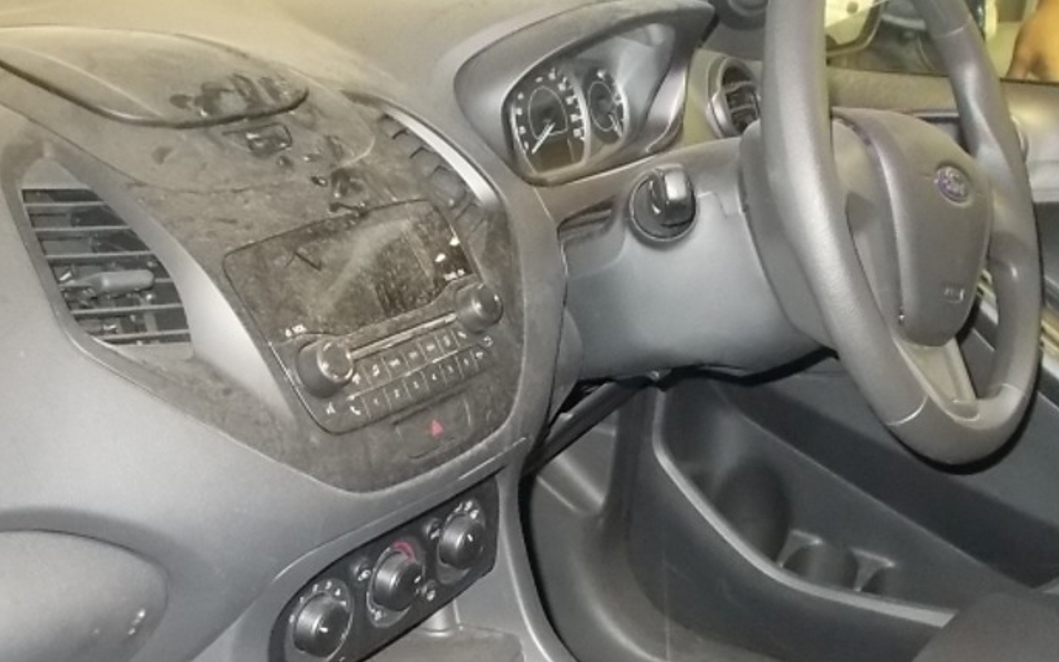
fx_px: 1414
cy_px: 417
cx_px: 494
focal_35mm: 49
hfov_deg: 41.0
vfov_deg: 26.2
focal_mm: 4.6
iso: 400
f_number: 3.2
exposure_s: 1/25
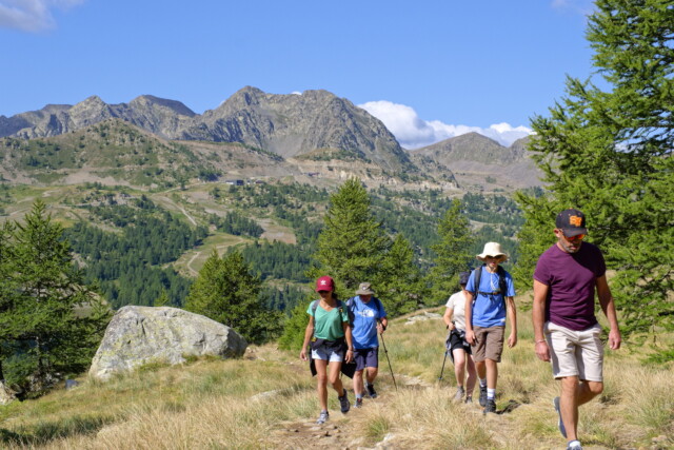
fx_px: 1030
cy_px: 225
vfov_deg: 24.6
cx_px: 337
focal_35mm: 55
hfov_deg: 36.2
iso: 400
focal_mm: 36.8
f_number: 10
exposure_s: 1/680
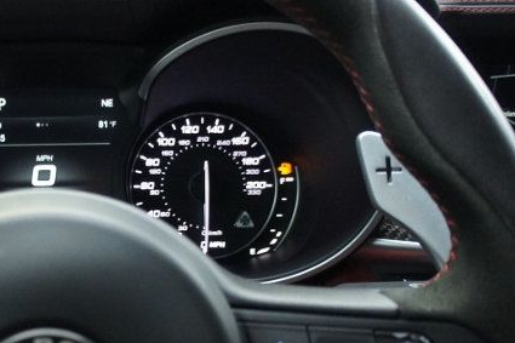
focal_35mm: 65
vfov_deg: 20.7
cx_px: 55
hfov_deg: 29.7
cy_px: 256
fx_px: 929
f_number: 3.5
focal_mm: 18
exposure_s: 1/25
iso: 1600
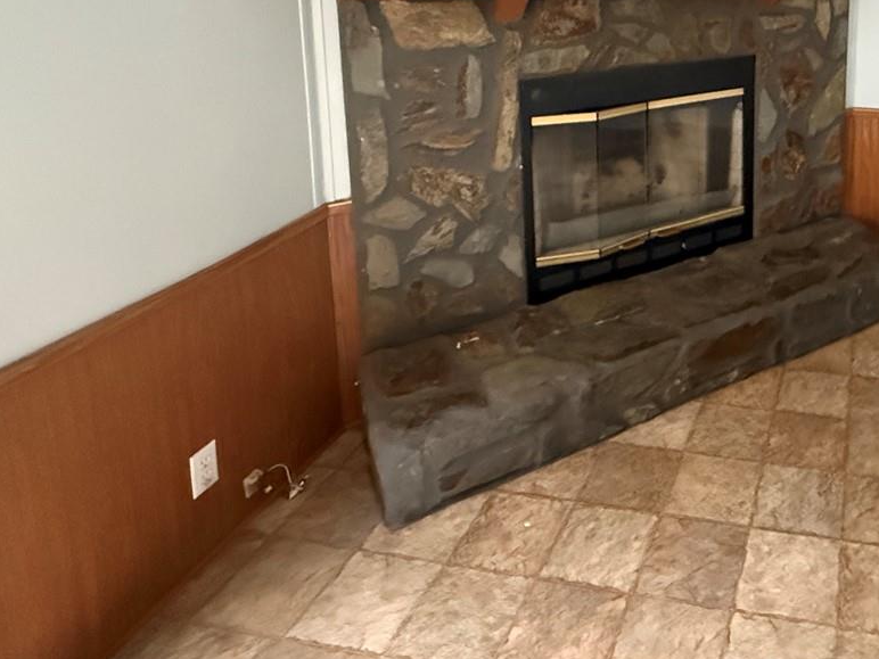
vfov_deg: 43.1
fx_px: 736
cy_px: 36
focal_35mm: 29
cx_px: 762
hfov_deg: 55.0
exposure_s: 1/55
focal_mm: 2.22
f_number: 2.2
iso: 1250
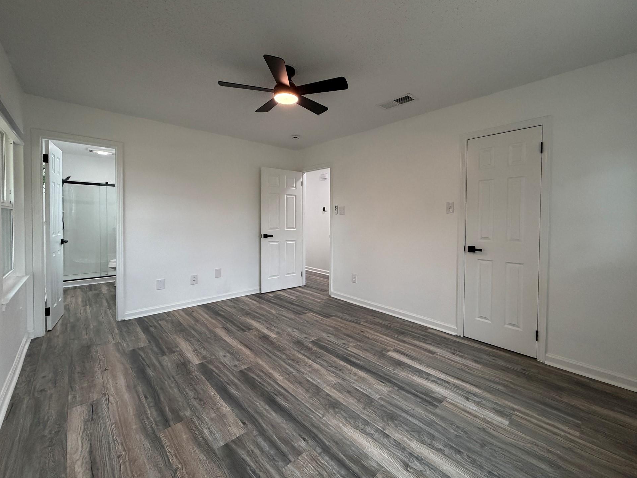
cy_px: 226
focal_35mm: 15
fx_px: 276
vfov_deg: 81.7
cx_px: 329
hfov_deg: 98.1
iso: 250
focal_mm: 2.22
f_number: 2.2
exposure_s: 1/120
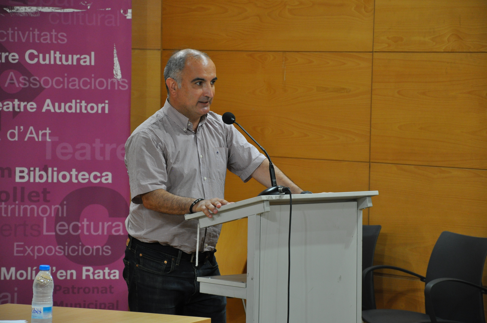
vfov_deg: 8.7
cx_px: 244
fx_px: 2128
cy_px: 162
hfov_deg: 13.1
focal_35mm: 158
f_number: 5.6
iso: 900
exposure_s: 1/30
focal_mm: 105
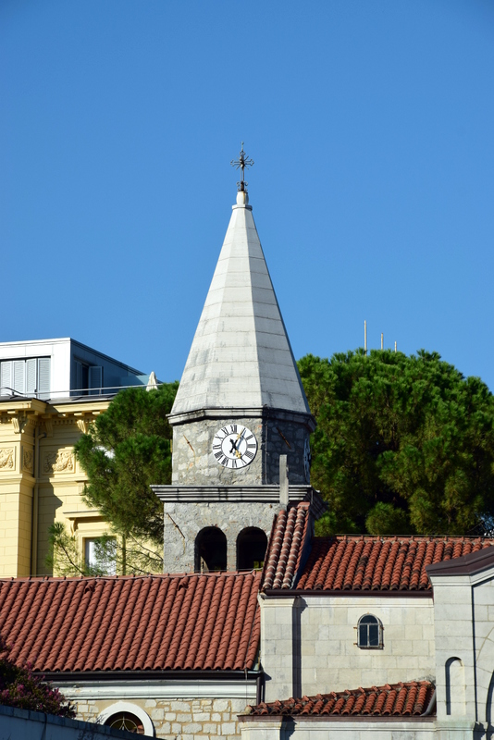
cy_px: 370
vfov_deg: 13.0
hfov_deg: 8.7
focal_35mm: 158
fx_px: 3239
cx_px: 247
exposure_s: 1/400
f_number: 11
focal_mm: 105
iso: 400
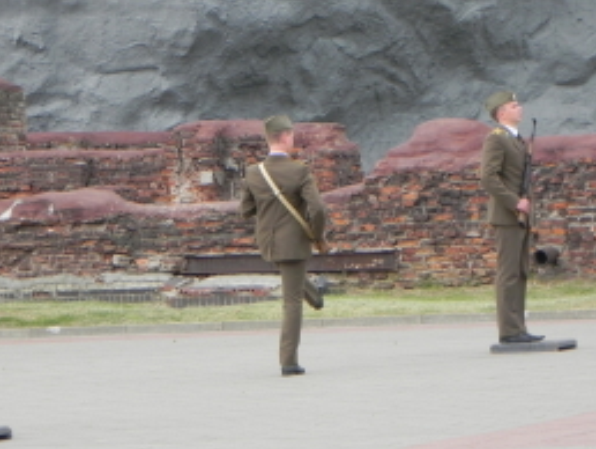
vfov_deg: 5.9
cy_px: 197
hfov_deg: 7.9
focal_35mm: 251
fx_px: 4326
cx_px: 254
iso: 211
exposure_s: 1/500
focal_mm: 28.8
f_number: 4.5
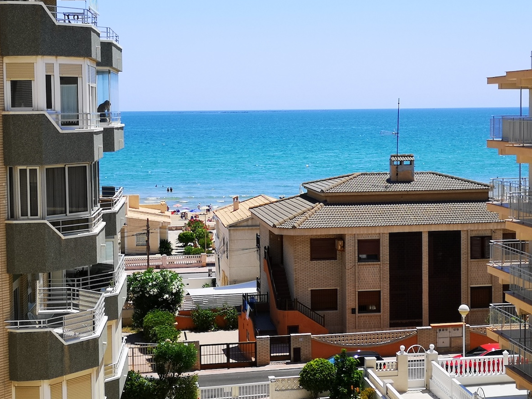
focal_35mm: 67
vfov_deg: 21.9
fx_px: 1030
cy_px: 179
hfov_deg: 28.9
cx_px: 310
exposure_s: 1/2387
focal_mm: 5.58
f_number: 1.8
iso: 50
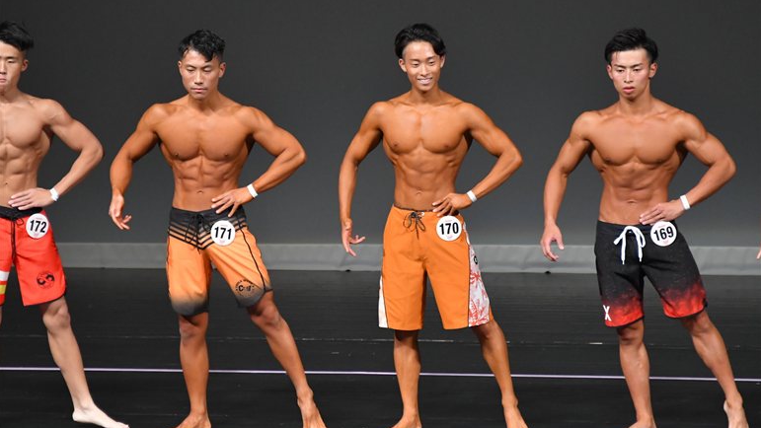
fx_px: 7326
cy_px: 236
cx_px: 380
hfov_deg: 5.9
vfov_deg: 3.3
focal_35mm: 363
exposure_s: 1/400
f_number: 5.6
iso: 4000
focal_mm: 230
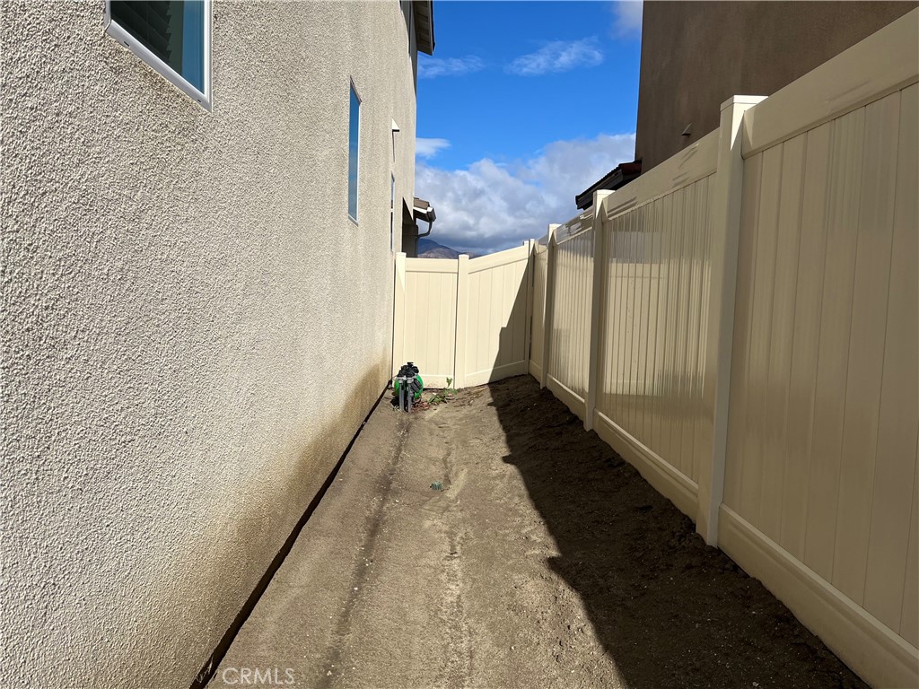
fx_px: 690
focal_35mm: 26
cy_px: 344
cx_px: 460
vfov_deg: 53.1
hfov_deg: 67.3
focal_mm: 5.1
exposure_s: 1/6897
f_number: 1.6
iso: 50
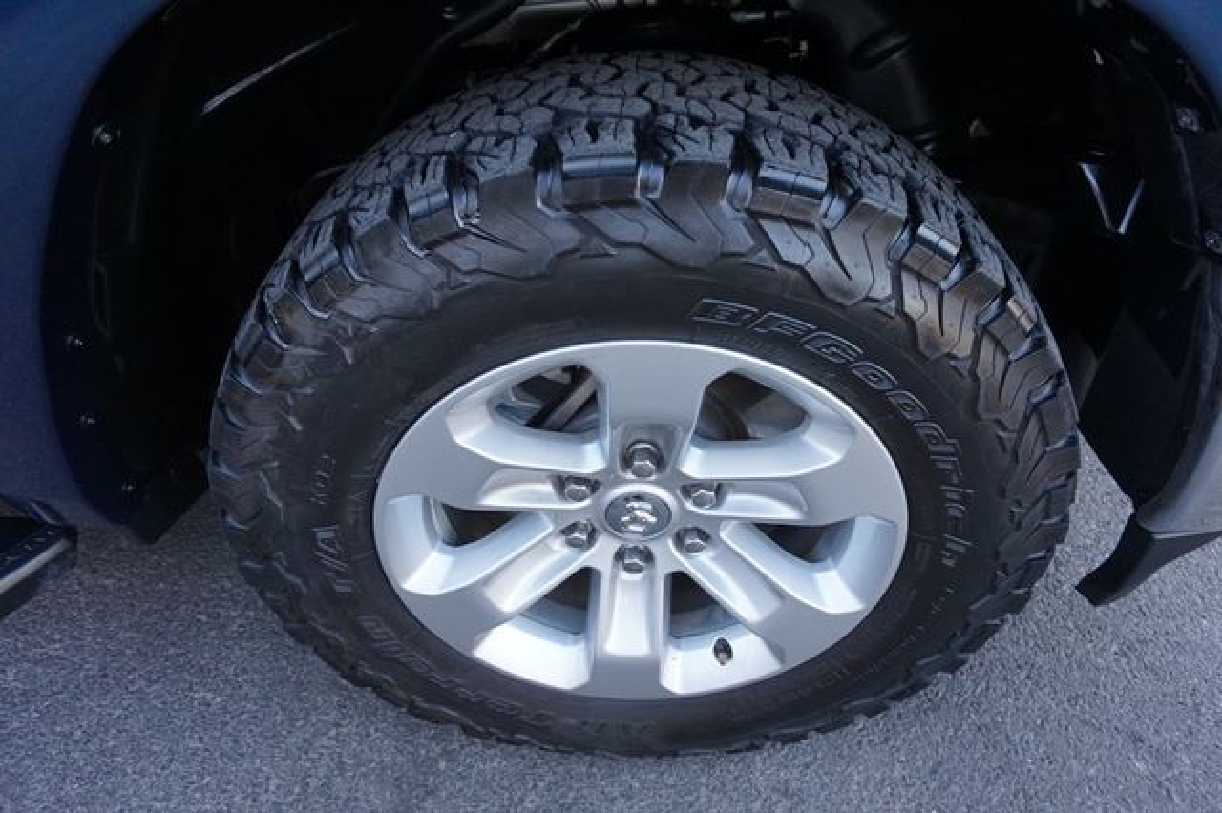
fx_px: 814
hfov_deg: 73.8
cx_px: 611
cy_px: 406
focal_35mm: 24
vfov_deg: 53.1
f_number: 4
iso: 500
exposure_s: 1/160
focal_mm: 16
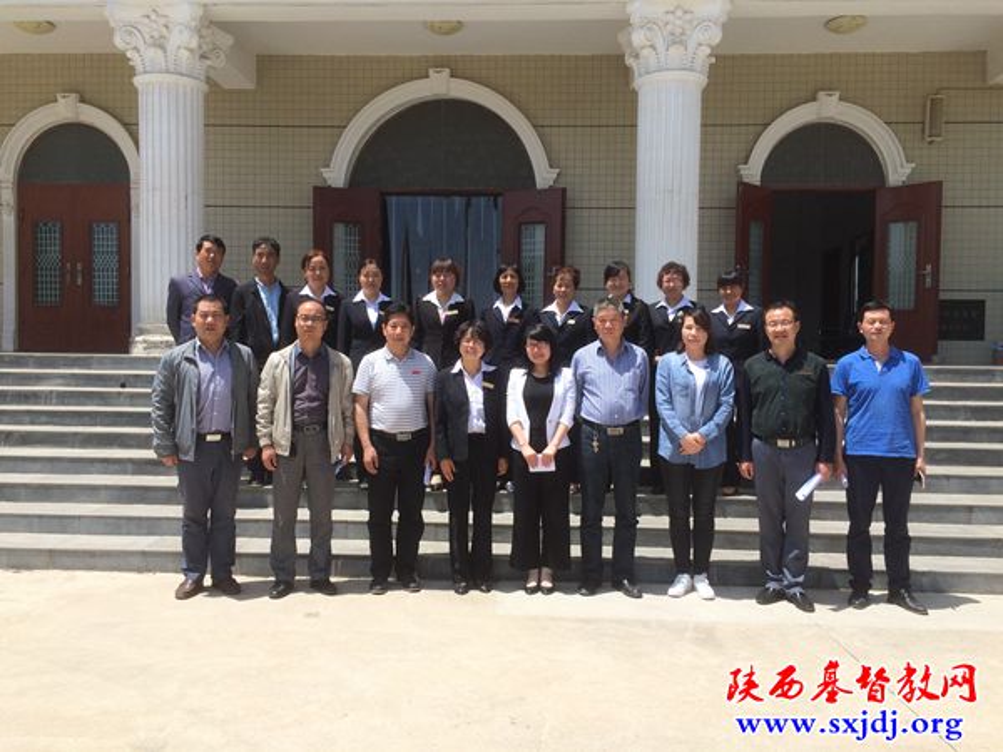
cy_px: 376
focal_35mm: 29
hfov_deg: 61.7
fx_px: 840
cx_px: 502
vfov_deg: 48.2
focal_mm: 4.15
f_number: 2.2
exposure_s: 1/1786
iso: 32
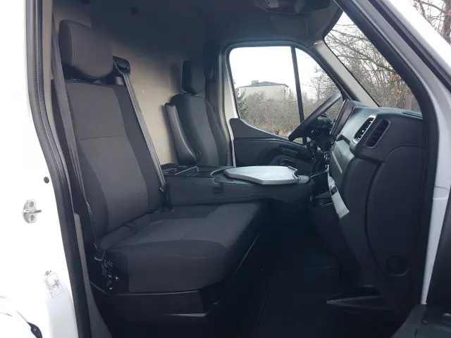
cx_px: 226
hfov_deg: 67.3
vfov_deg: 53.1
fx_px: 339
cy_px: 169
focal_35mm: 26
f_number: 1.7
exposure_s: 1/50
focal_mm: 4.2
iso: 50
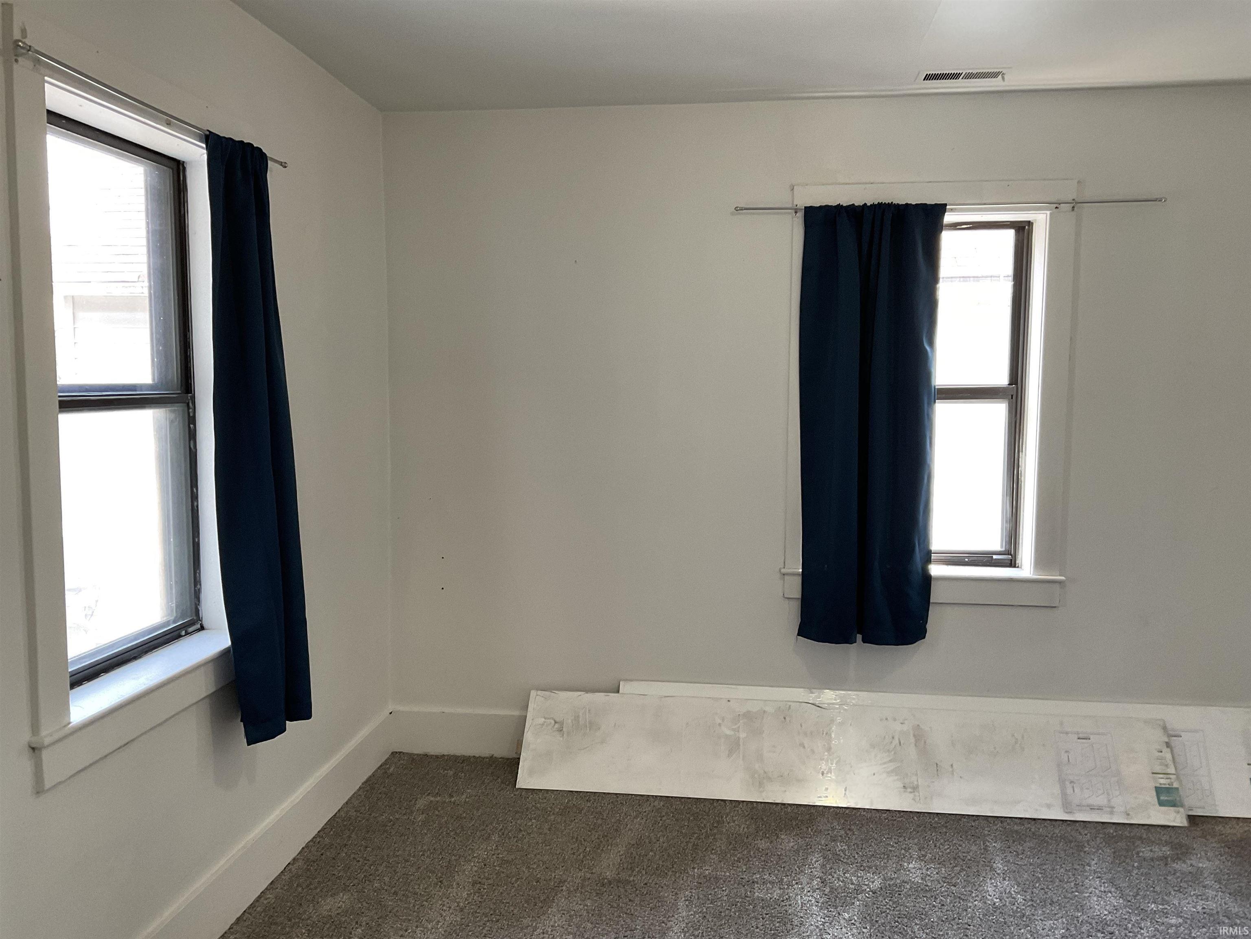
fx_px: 1048
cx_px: 626
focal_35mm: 29
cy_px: 470
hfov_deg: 61.7
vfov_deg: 48.2
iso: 64
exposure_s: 1/60
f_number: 1.8
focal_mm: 3
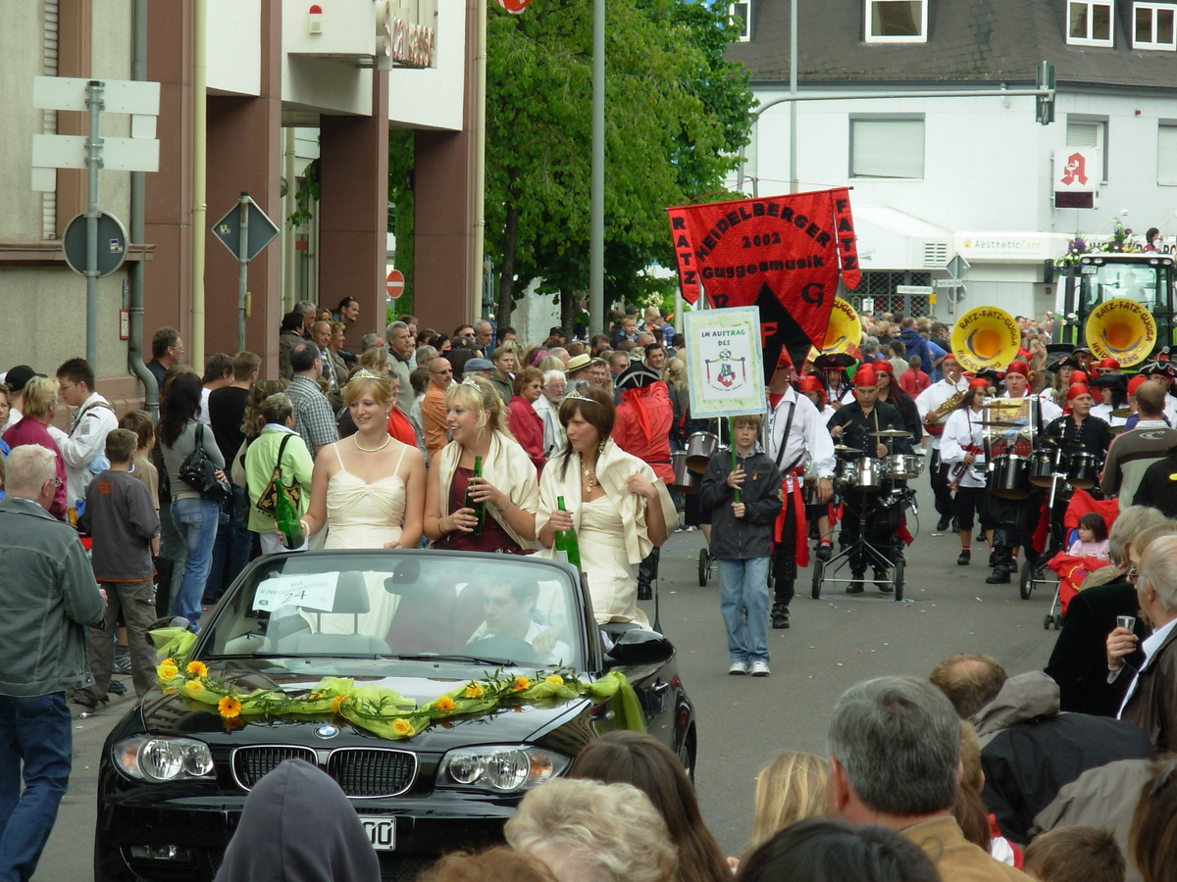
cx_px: 588
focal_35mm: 190
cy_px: 441
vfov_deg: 7.8
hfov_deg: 10.4
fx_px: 6460
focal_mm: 31.4
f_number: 5
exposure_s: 1/128
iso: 50
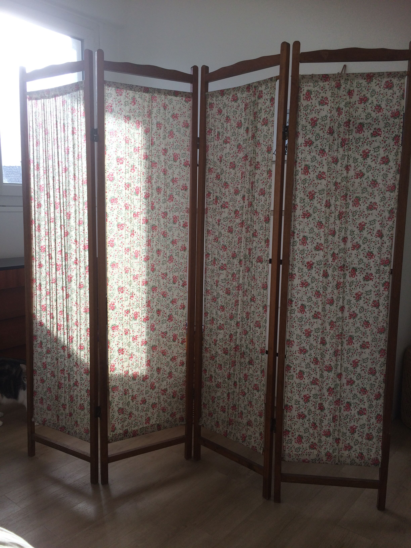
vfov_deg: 61.7
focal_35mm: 29
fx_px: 459
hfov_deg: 48.2
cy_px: 274
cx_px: 206
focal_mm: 4.15
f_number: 2.2
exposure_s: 1/283
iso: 32
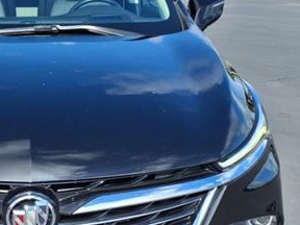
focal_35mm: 60
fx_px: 520
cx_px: 39
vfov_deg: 24.2
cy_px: 164
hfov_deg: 30.9
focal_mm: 3.58
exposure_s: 1/1429
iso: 40
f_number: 1.9
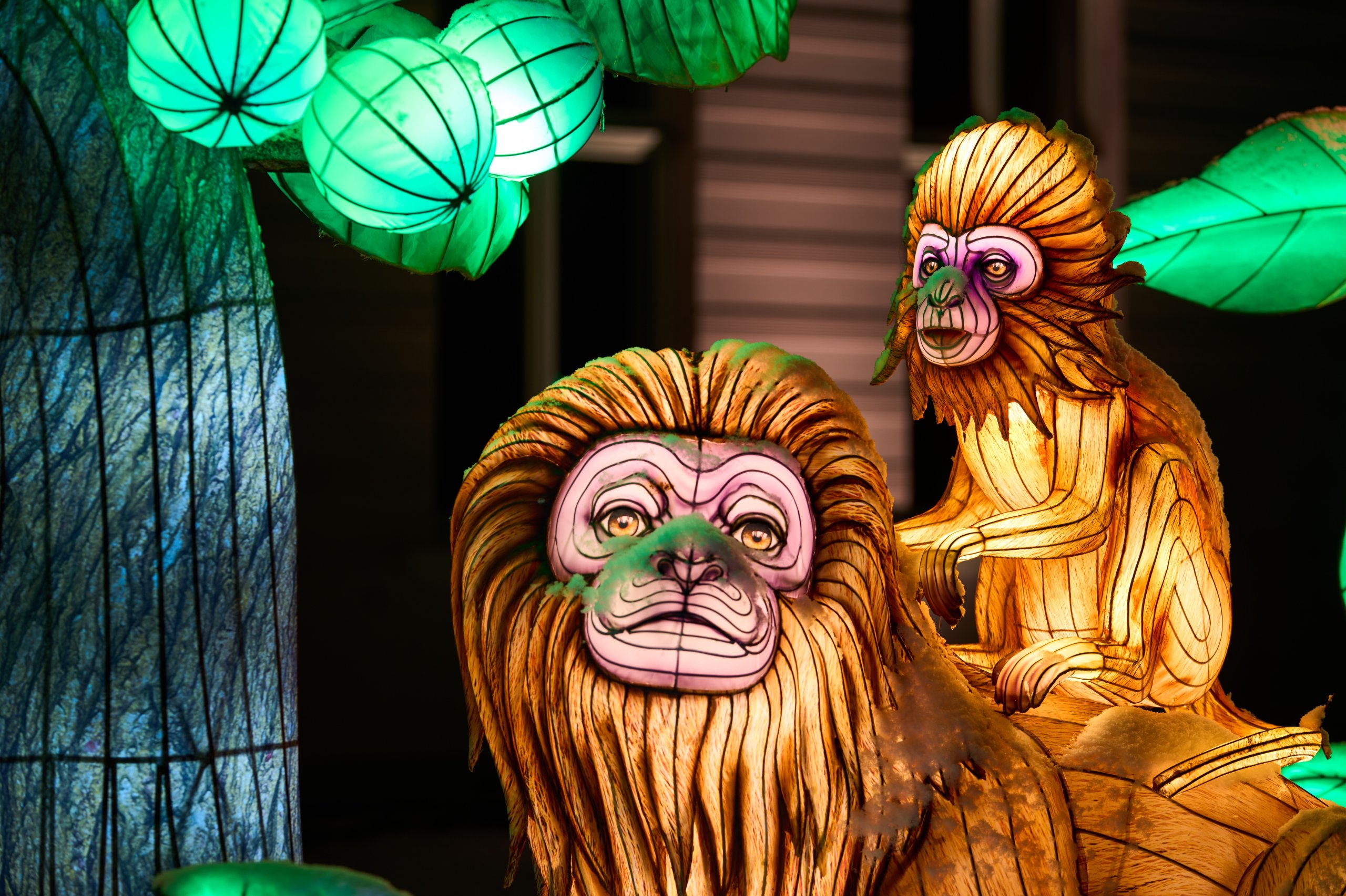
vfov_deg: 12.6
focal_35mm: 109
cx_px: 673
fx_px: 4075
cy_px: 448
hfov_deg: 18.8
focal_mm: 109
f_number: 4
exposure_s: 1/15
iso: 100
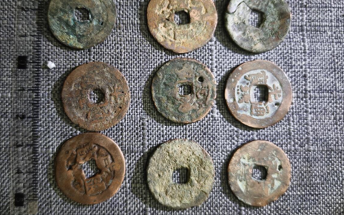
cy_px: 97
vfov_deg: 41.8
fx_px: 281
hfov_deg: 62.7
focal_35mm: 30
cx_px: 151
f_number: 1.57
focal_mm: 5.6
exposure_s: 1/100
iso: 201
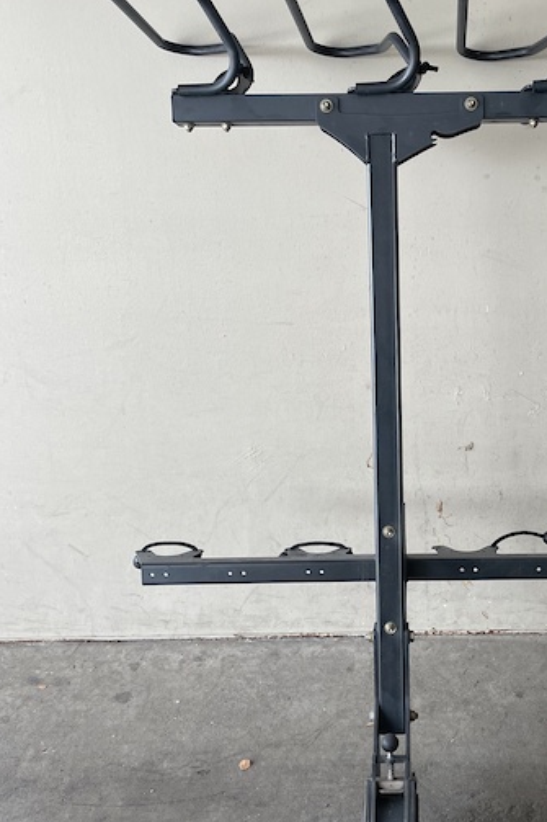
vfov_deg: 45.3
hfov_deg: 30.5
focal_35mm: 43
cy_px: 467
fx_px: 981
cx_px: 429
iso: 64
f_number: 1.6
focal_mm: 4.2
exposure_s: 1/121
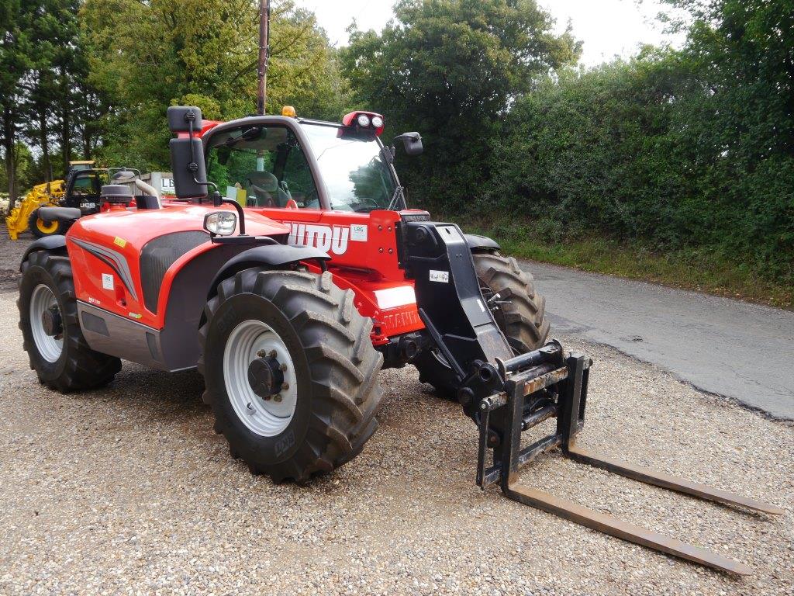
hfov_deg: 63.4
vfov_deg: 49.7
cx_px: 397
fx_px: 642
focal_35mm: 28
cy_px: 298
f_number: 5
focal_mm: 14
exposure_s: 1/200
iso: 160
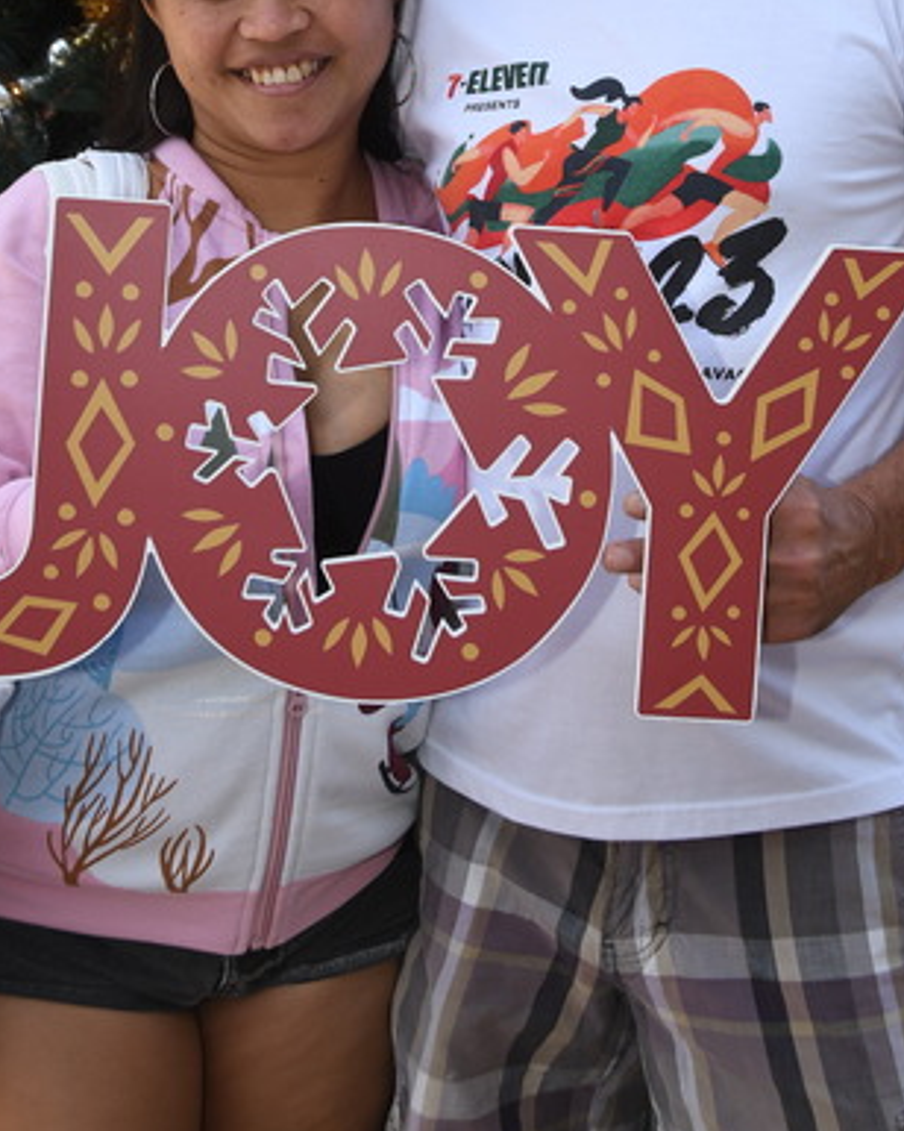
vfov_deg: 24.9
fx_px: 2441
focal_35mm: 73
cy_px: 18
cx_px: 499
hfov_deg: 21.0
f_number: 5.6
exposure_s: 1/200
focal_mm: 26
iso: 125
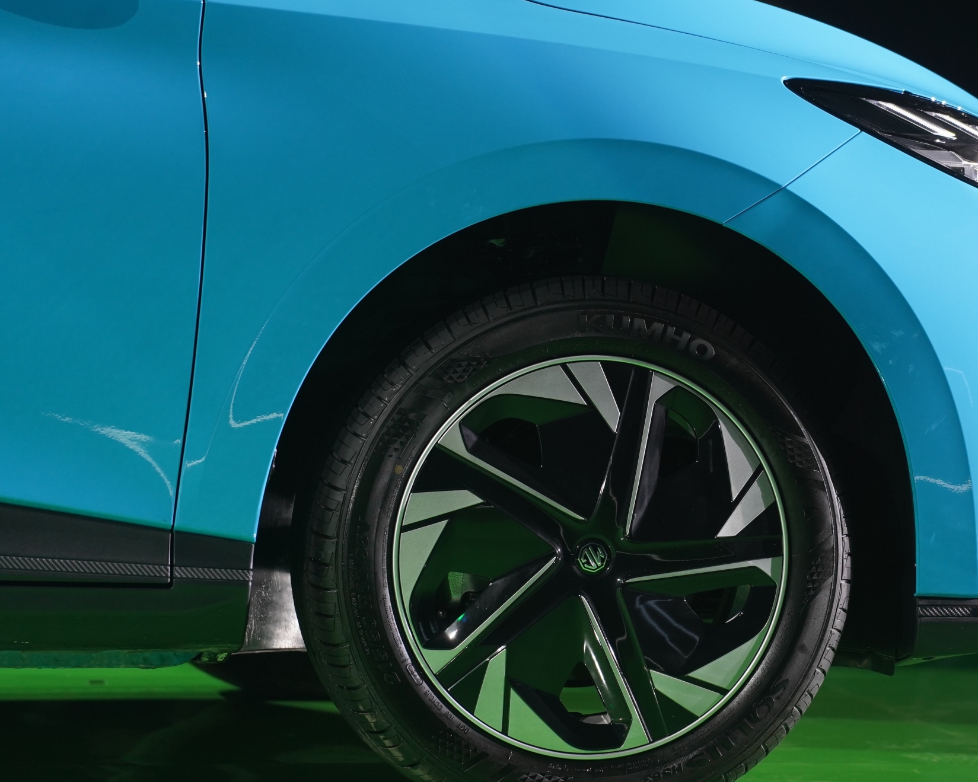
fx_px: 7352
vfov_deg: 6.1
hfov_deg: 7.6
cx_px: 710
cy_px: 394
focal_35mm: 254
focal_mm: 186
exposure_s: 1/160
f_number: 4
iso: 1000
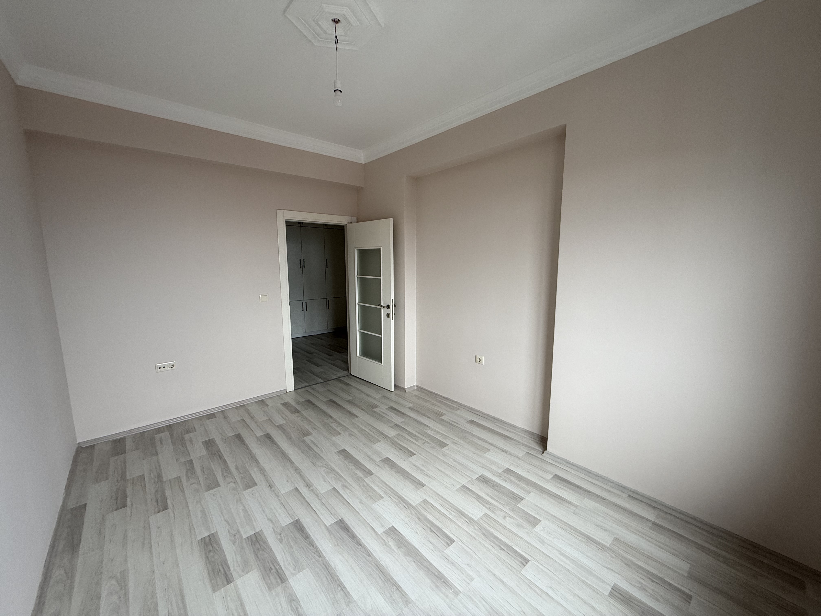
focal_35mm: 14
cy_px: 308
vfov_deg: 85.7
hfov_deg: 102.1
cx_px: 410
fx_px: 332
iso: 64
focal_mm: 2.22
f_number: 2.2
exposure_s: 1/99
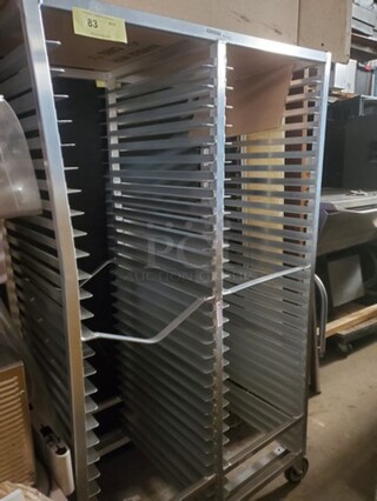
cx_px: 188
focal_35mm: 26
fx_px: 377
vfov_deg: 67.3
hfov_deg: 53.1
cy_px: 250
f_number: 1.5
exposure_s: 1/20
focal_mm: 4.3
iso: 500
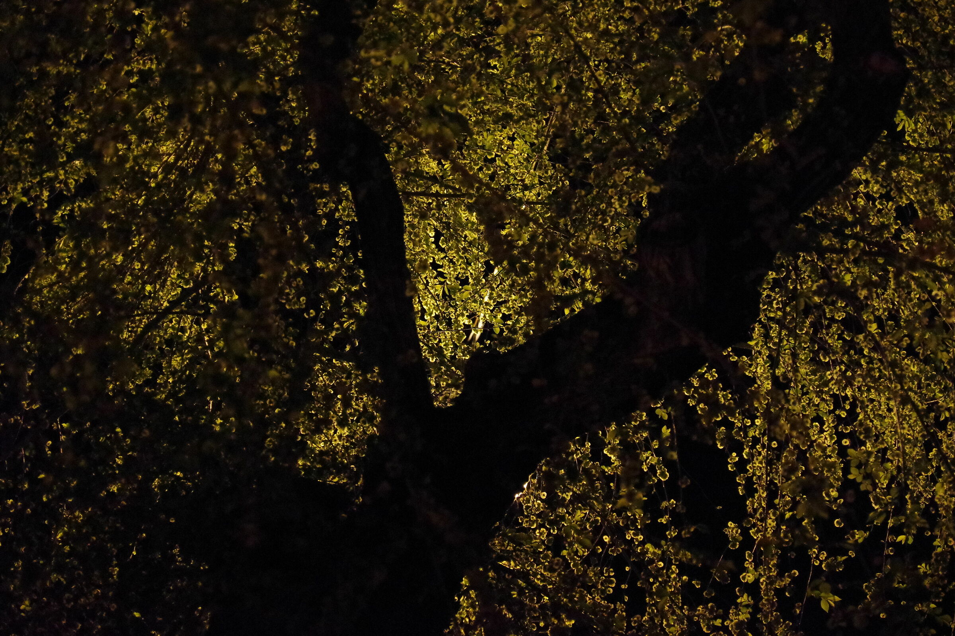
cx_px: 478
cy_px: 318
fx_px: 3501
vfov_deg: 10.4
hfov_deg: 15.5
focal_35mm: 132
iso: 12800
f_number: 5.6
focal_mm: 88
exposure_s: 1/250
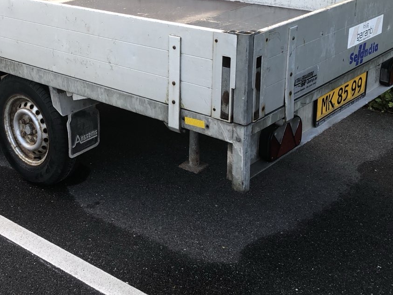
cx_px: 134
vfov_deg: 27.1
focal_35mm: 53
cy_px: 69
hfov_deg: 35.8
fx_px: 602
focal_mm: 3.99
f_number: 1.8
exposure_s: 1/120
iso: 32
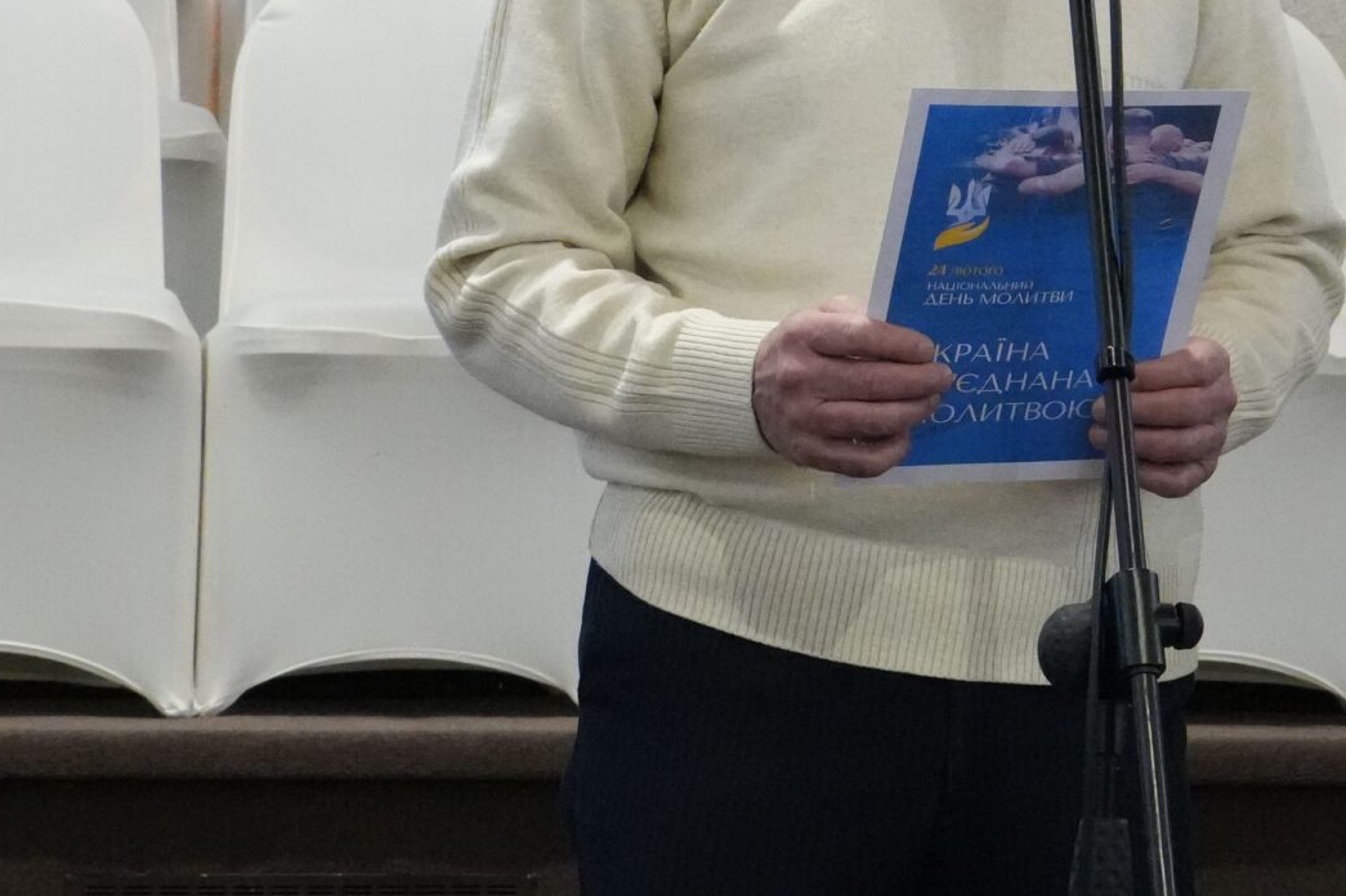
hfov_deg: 11.9
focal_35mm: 169
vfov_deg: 8.1
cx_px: 1632
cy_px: 172
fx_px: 6316
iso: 6400
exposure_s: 1/80
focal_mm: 46
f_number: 9
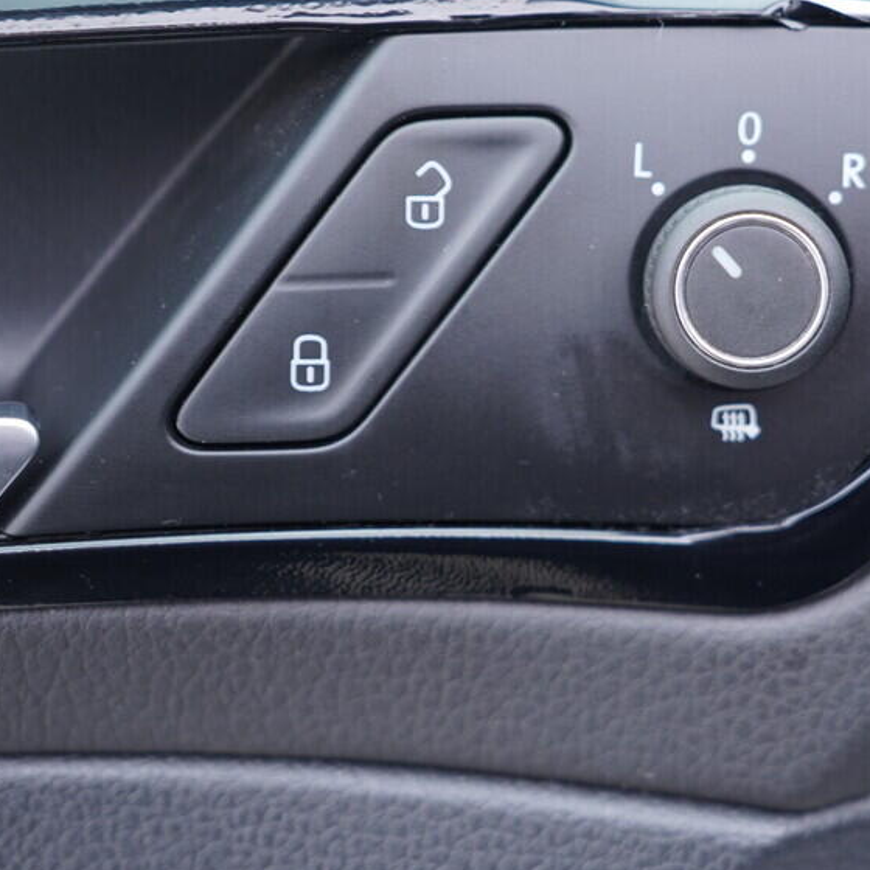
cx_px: 637
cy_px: 352
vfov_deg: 30.5
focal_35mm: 56
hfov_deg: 30.1
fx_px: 1592
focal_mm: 24
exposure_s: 1/40
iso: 250
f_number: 2.8
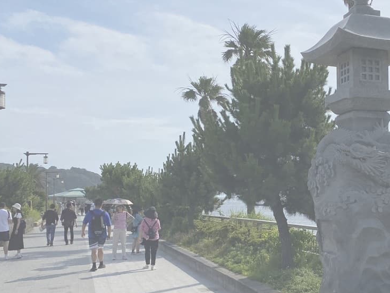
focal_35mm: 51
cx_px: 325
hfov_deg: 35.9
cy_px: 167
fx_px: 575
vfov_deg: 28.5
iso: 32
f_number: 1.8
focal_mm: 4.25
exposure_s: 1/8197
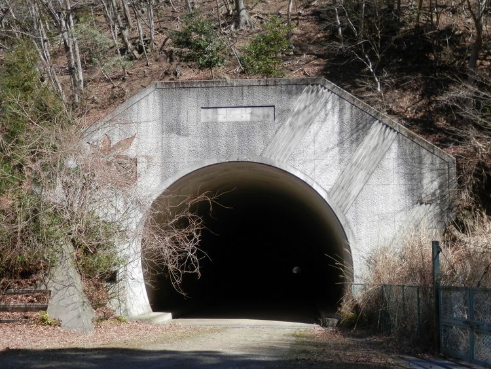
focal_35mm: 48
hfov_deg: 39.6
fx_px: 681
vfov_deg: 30.3
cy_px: 191
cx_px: 236
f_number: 3.8
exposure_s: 1/400
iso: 80
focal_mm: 8
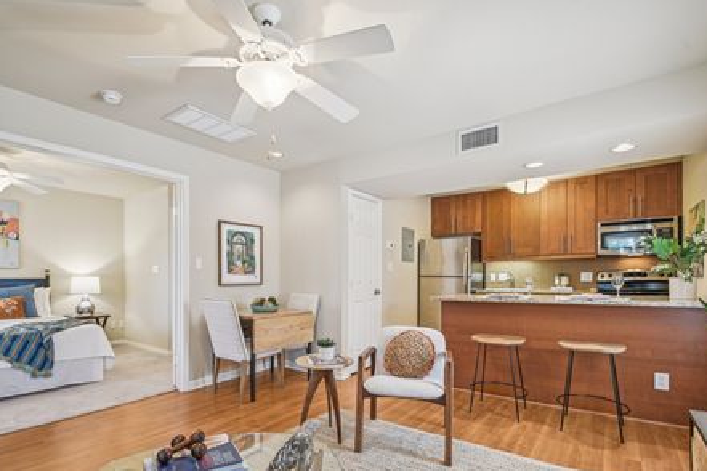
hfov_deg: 93.2
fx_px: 334
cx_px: 337
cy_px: 264
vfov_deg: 70.2
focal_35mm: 17
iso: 400
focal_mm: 10
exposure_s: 1/4
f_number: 8
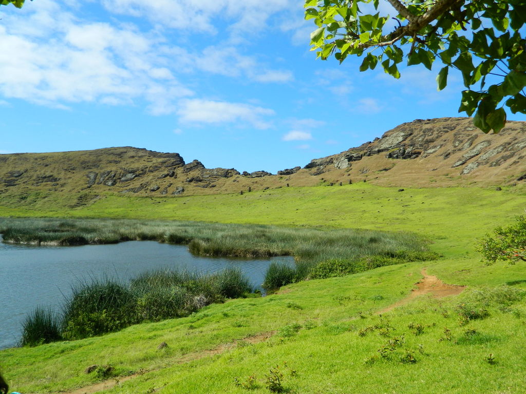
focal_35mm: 31
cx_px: 263
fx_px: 471
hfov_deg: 58.4
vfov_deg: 45.4
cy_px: 197
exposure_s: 1/1000
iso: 80
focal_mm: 5.6
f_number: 3.2
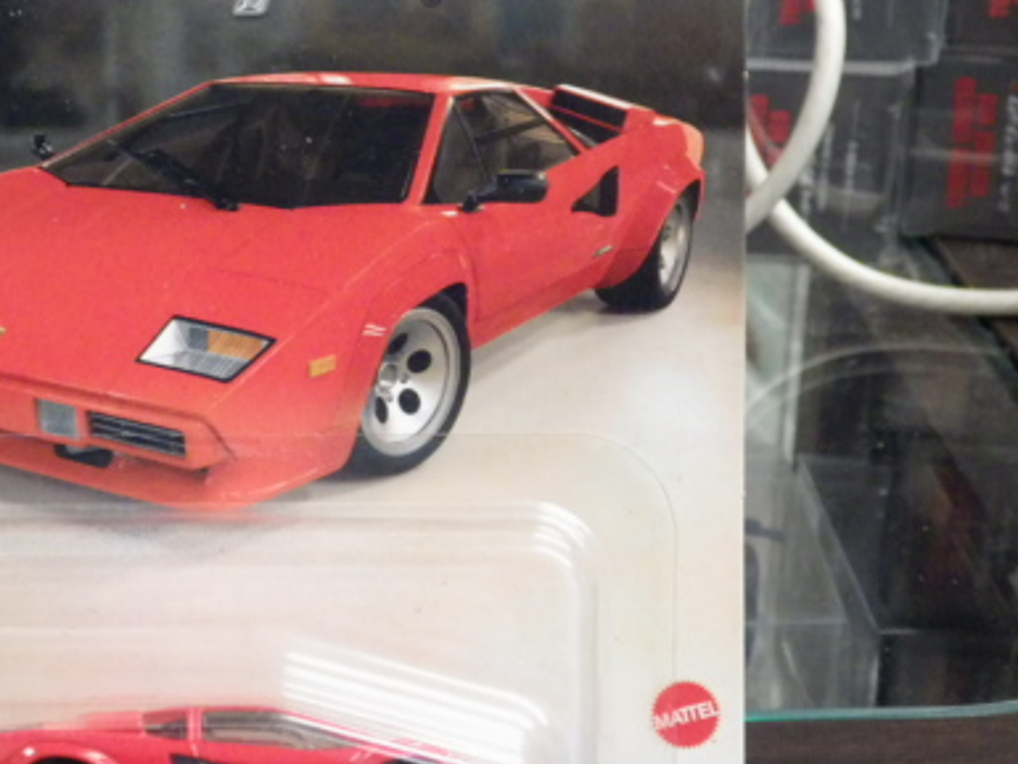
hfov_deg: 19.8
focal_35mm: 98
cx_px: 230
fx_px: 2883
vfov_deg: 15.1
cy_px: 309
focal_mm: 10.7
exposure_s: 1/30
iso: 800
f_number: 4
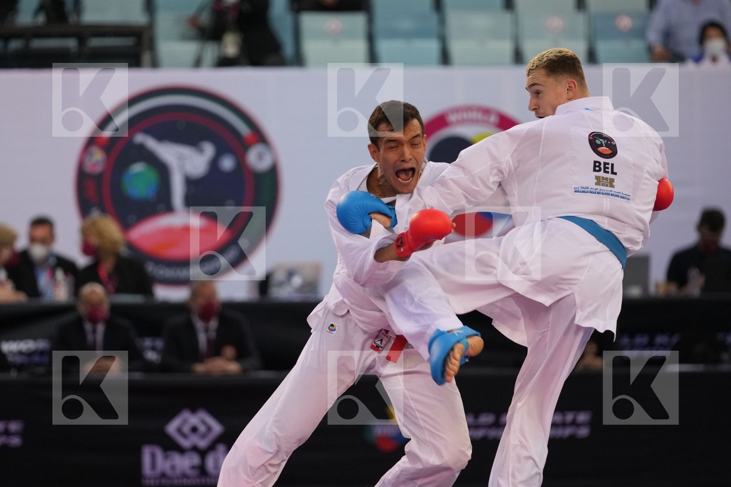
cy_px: 244
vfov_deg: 4.6
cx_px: 366
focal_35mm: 300
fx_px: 6091
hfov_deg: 6.9
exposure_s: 1/1000
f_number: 2.8
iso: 2000
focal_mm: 200
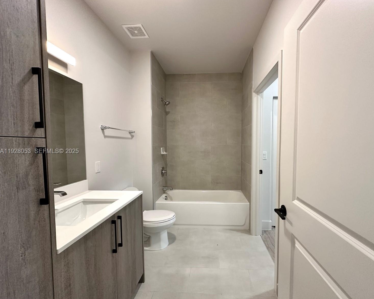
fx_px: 166
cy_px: 152
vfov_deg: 84.0
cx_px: 204
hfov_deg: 96.5
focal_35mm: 15
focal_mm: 2.22
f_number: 2.2
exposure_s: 1/120
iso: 250
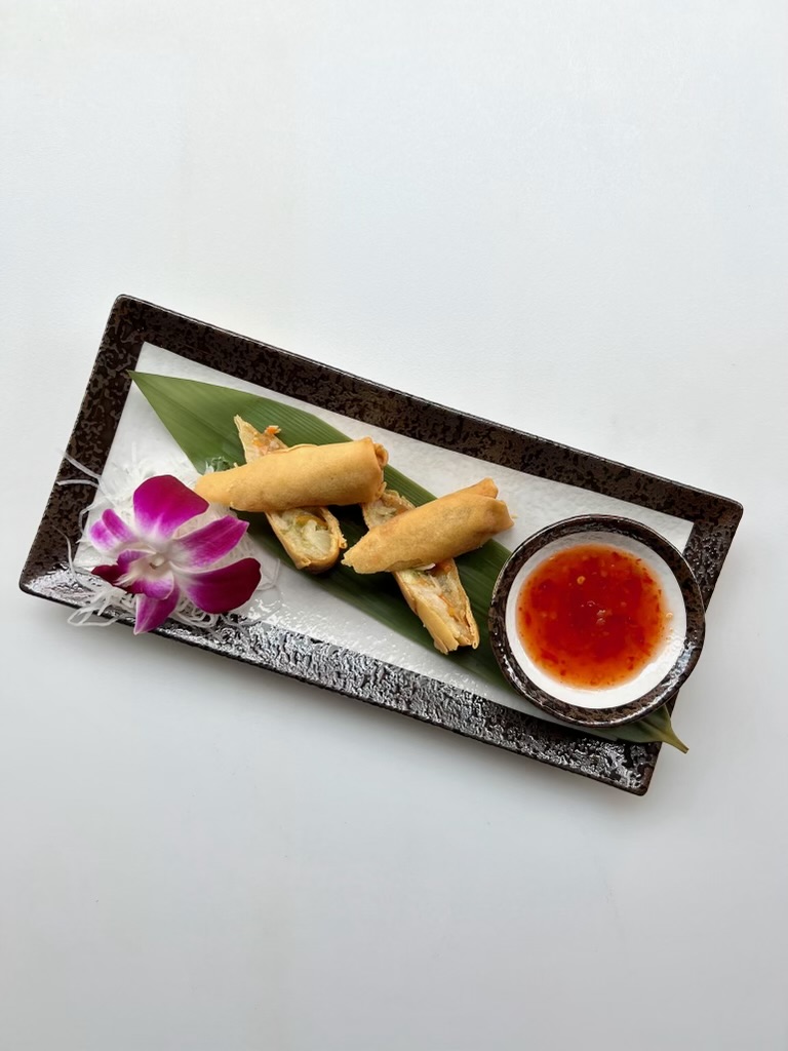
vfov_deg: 67.3
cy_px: 526
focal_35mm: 26
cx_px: 394
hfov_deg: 53.1
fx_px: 789
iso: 50
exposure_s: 1/416
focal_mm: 5.7
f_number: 1.5
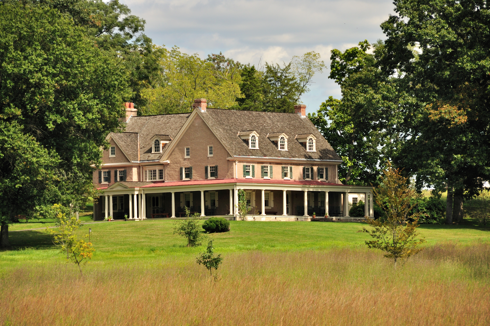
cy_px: 163
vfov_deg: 6.8
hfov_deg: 10.2
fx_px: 2753
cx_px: 245
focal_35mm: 202
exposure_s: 1/1600
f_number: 5.6
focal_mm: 135
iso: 400
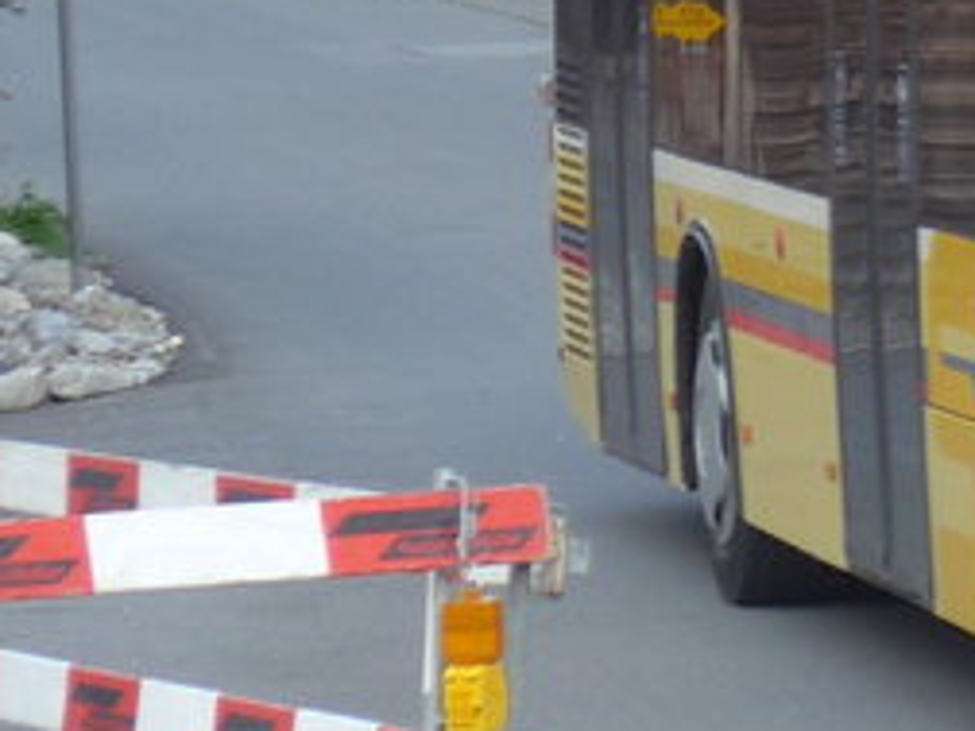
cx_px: 2074
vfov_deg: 3.4
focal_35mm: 429
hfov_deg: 4.5
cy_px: -572
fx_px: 12083
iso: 100
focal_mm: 18
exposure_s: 1/80
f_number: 4.6
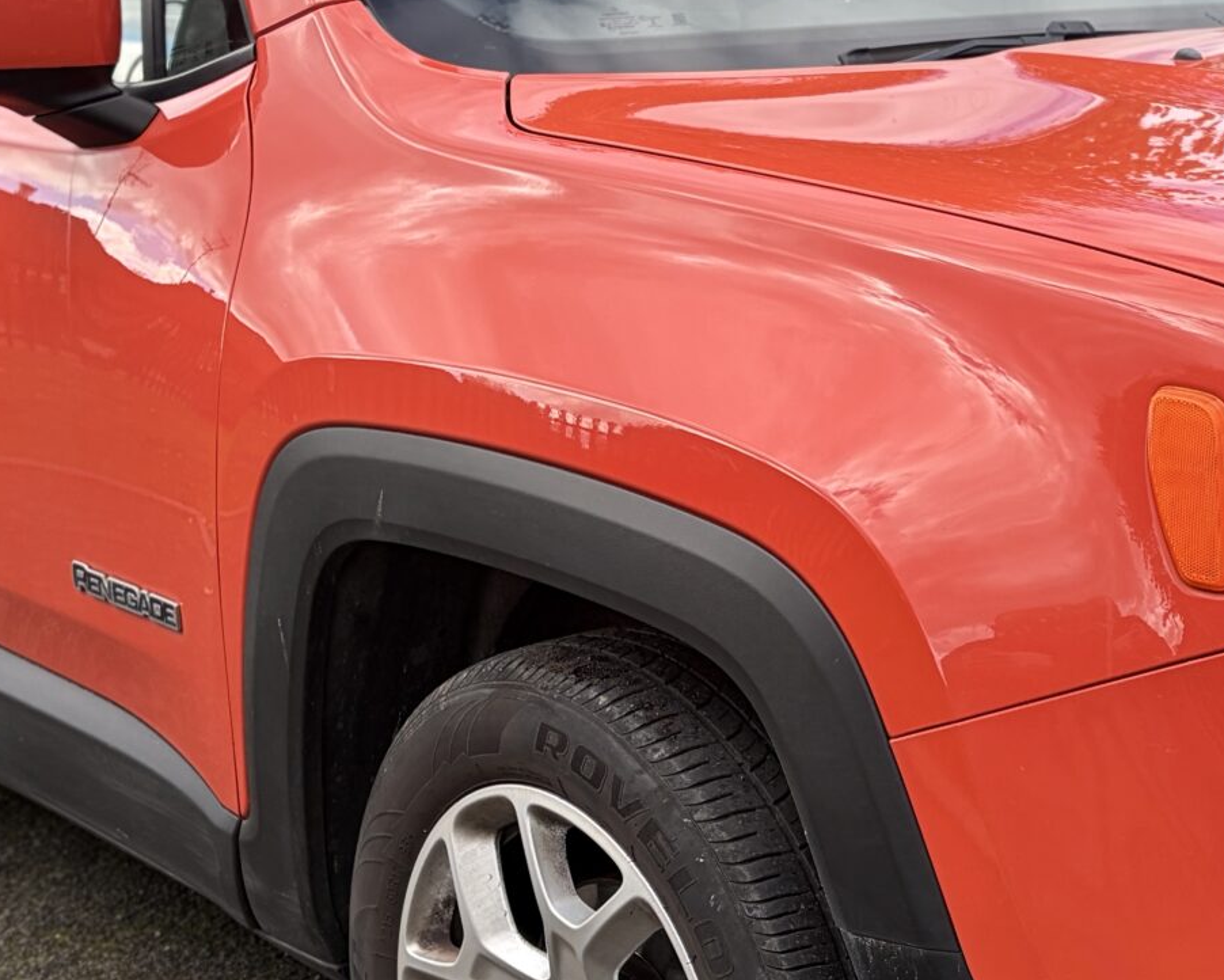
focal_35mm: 72
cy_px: 505
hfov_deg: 26.2
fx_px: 2609
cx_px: 832
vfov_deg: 21.3
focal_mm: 5.96
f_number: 1.6
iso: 50
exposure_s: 1/539
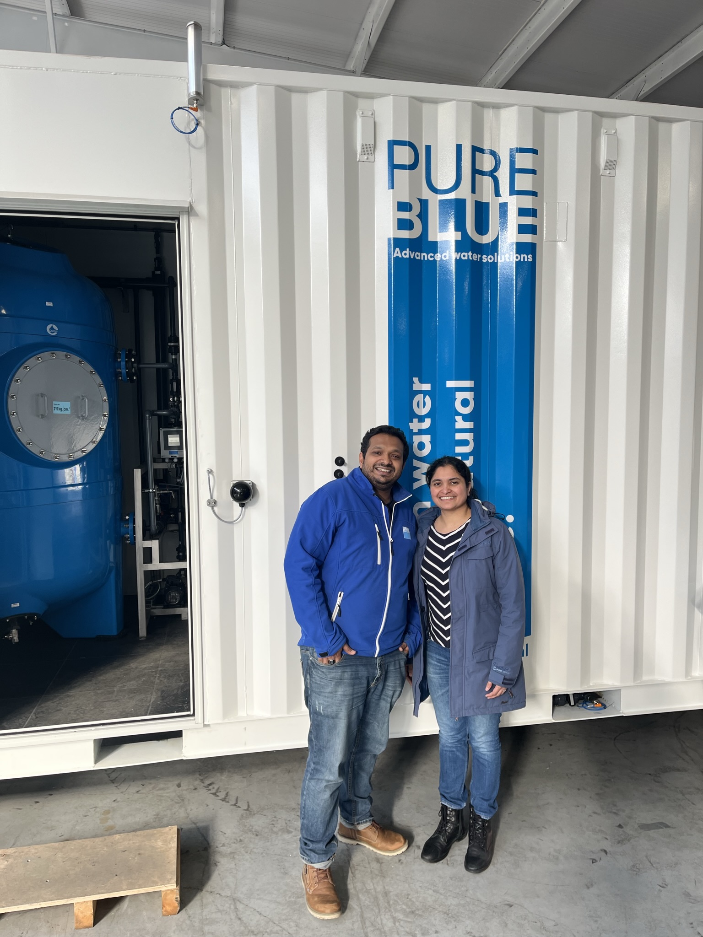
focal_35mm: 26
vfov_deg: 67.3
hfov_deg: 53.1
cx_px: 352
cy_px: 468
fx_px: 704
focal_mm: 5.1
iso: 32
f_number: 1.6
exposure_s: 1/118
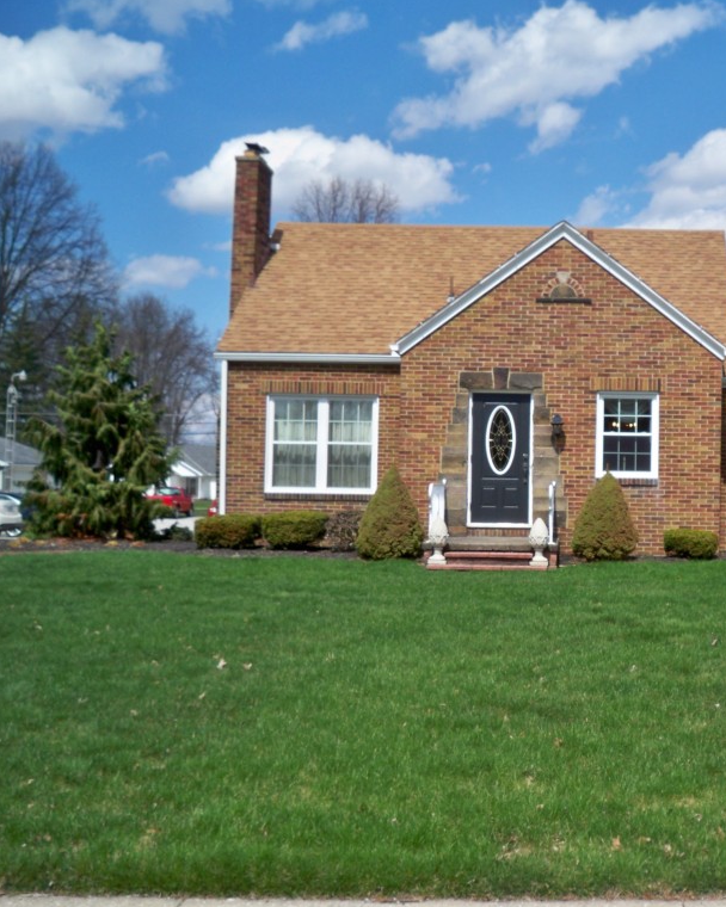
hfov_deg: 31.7
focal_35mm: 46
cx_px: 607
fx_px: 1235
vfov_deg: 40.3
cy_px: 451
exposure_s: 1/400
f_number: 4.7
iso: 64
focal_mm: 6.3
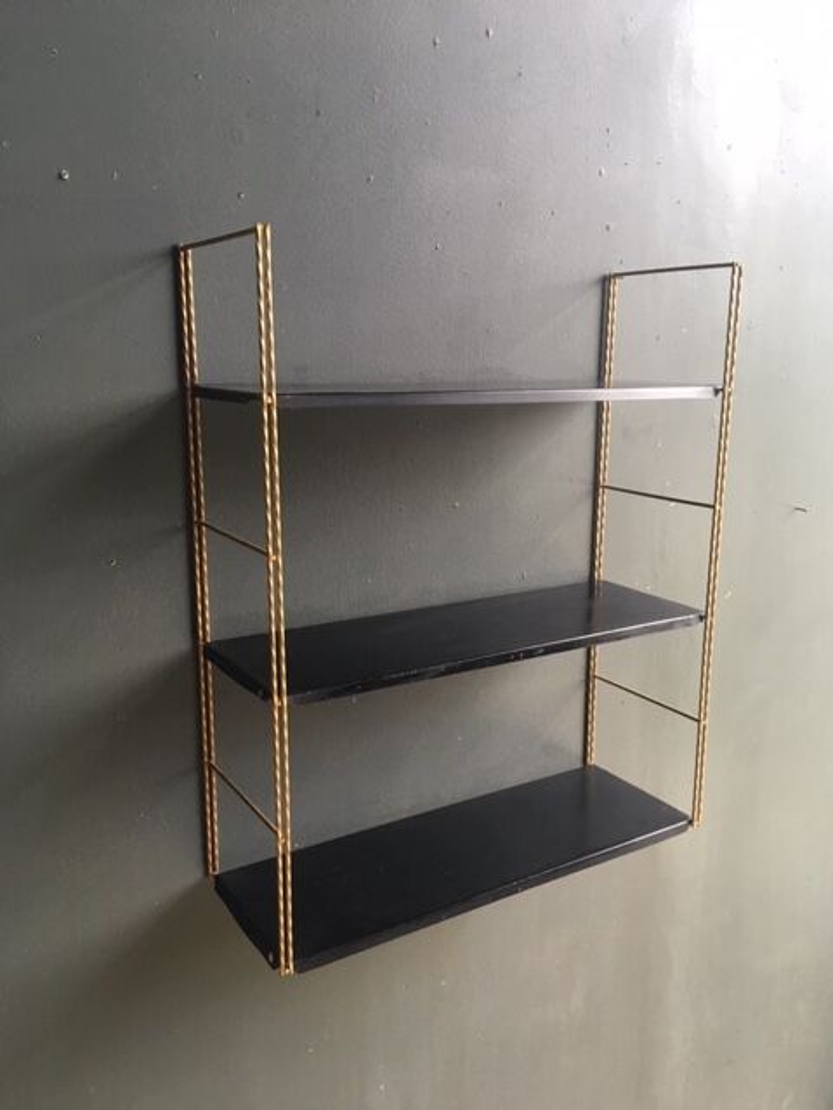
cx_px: 416
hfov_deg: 48.2
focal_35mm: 29
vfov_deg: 61.7
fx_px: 930
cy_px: 555
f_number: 2.2
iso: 125
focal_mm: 4.15
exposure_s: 1/33
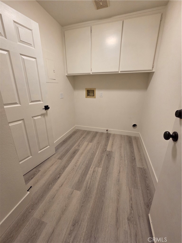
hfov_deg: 89.9
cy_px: 122
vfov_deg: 106.2
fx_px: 91
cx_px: 91
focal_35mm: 13
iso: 200
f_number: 2.2
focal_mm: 2.2
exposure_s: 1/60
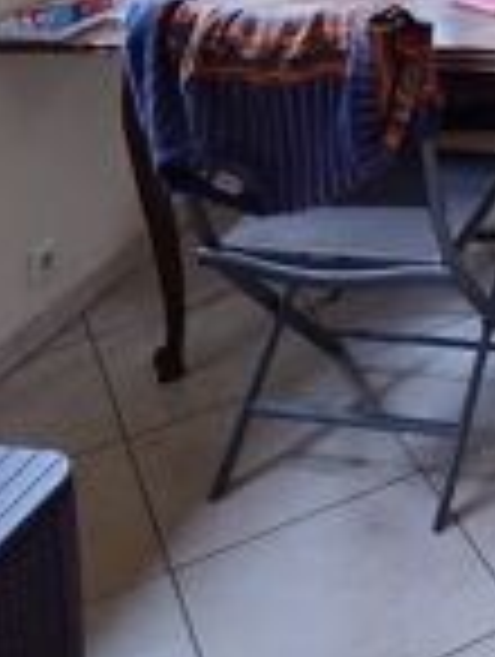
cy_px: -245
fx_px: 1331
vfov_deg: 23.7
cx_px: 675
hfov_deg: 19.2
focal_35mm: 70
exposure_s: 1/100
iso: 363
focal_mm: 5.56
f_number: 1.8
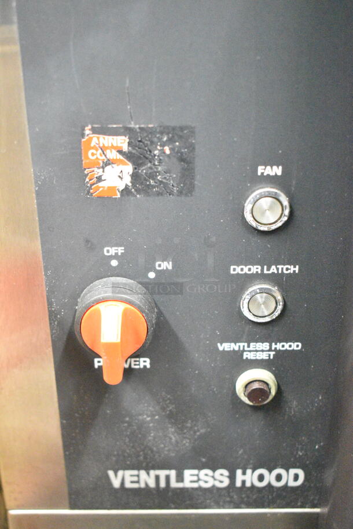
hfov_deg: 26.5
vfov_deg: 38.9
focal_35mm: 51
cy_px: 264
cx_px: 176
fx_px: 749
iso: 20000
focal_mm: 34
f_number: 4.5
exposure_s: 1/50
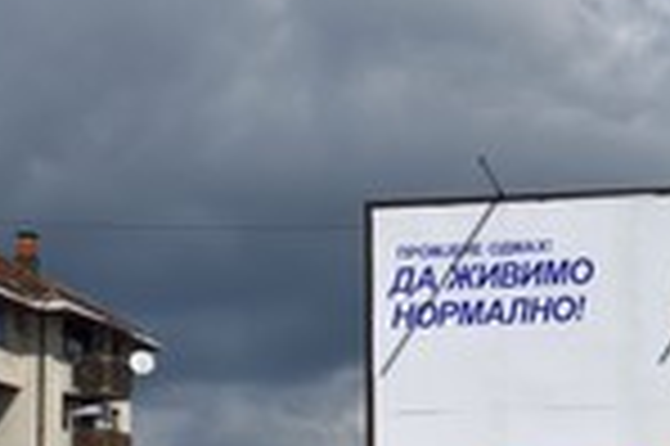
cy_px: 487
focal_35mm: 107
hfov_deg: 19.1
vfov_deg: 12.6
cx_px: 409
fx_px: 1989
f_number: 20
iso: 200
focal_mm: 38
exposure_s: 1/250
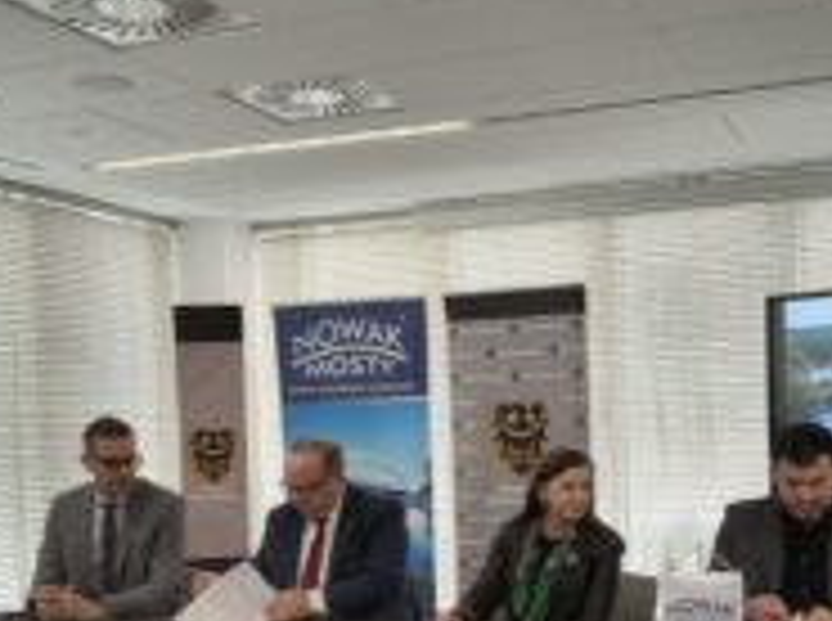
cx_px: 483
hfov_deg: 38.2
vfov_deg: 28.6
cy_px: 464
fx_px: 1199
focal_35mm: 50
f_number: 1.8
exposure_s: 1/100
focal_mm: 4.81
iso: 158
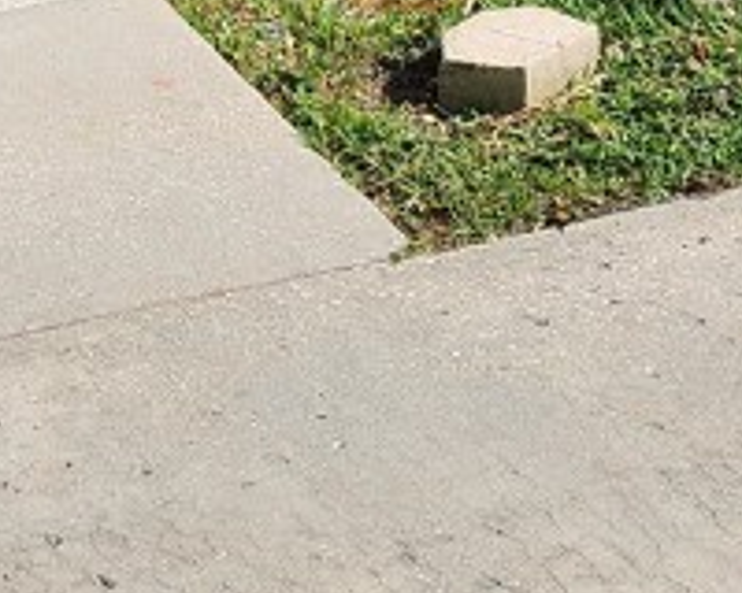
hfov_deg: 15.8
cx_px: 33
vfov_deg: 11.7
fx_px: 2635
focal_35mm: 120
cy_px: -549
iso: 50
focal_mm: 5
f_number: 1.8
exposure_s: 1/3608
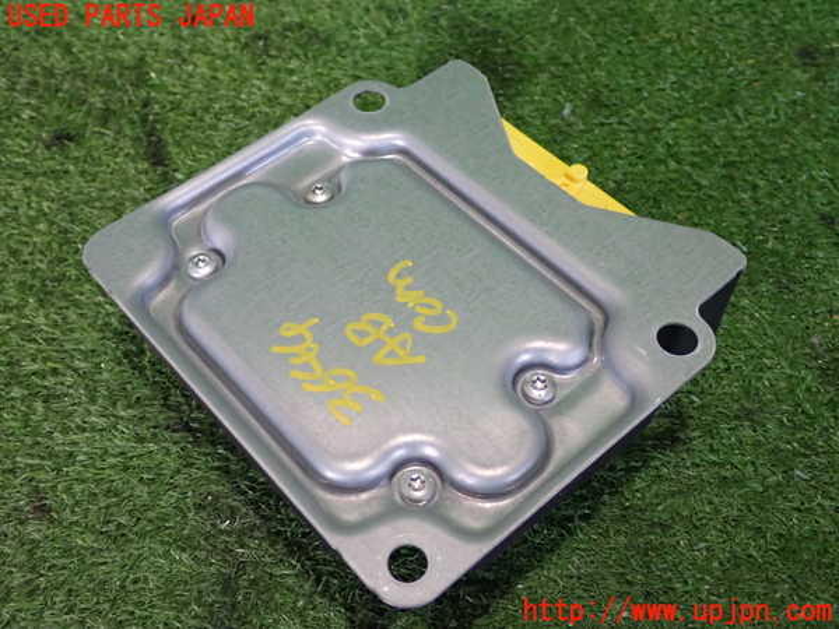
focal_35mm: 41
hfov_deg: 45.8
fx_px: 994
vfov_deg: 35.1
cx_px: 420
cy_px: 314
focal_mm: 7.31
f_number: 2.8
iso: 800
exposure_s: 1/40
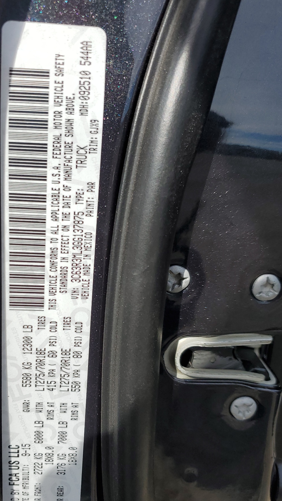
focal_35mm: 34
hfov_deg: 34.0
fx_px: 452
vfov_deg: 57.9
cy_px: 274
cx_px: 72
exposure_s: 1/1667
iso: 50
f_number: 1.5
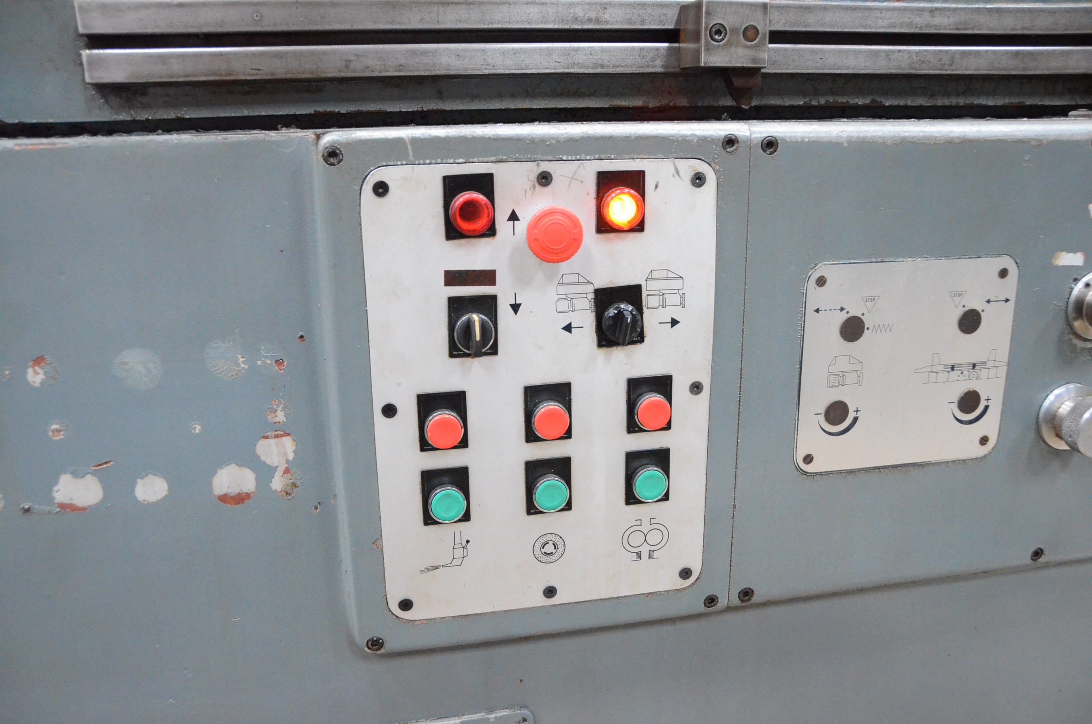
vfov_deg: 43.4
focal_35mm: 30
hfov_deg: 62.0
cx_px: 546
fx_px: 908
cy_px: 362
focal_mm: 20
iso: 6400
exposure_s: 1/500
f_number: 3.5
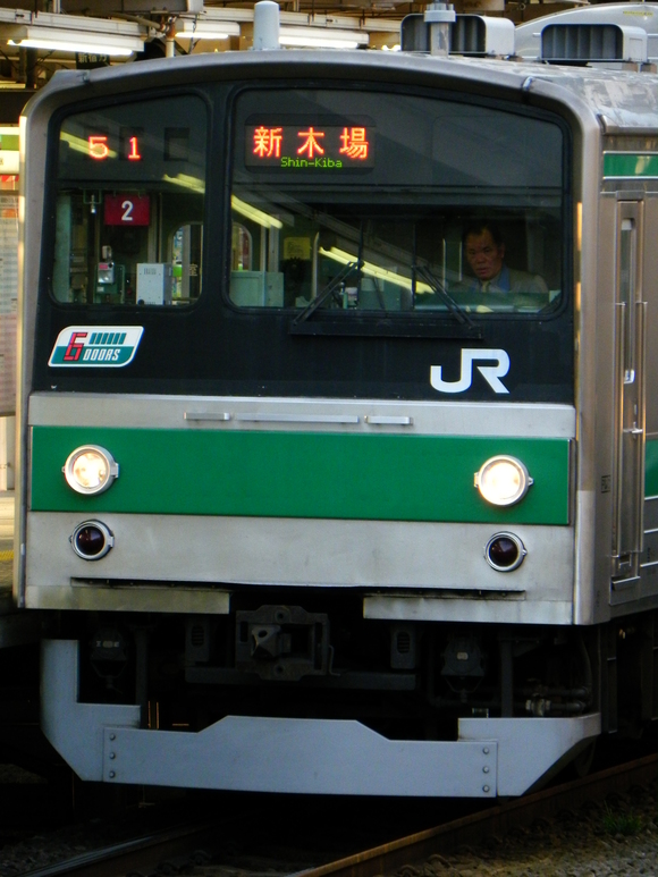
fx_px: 8513
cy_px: 438
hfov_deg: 4.4
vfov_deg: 5.9
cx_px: 329
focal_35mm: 336
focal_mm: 59.9
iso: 400
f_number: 5
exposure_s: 1/137
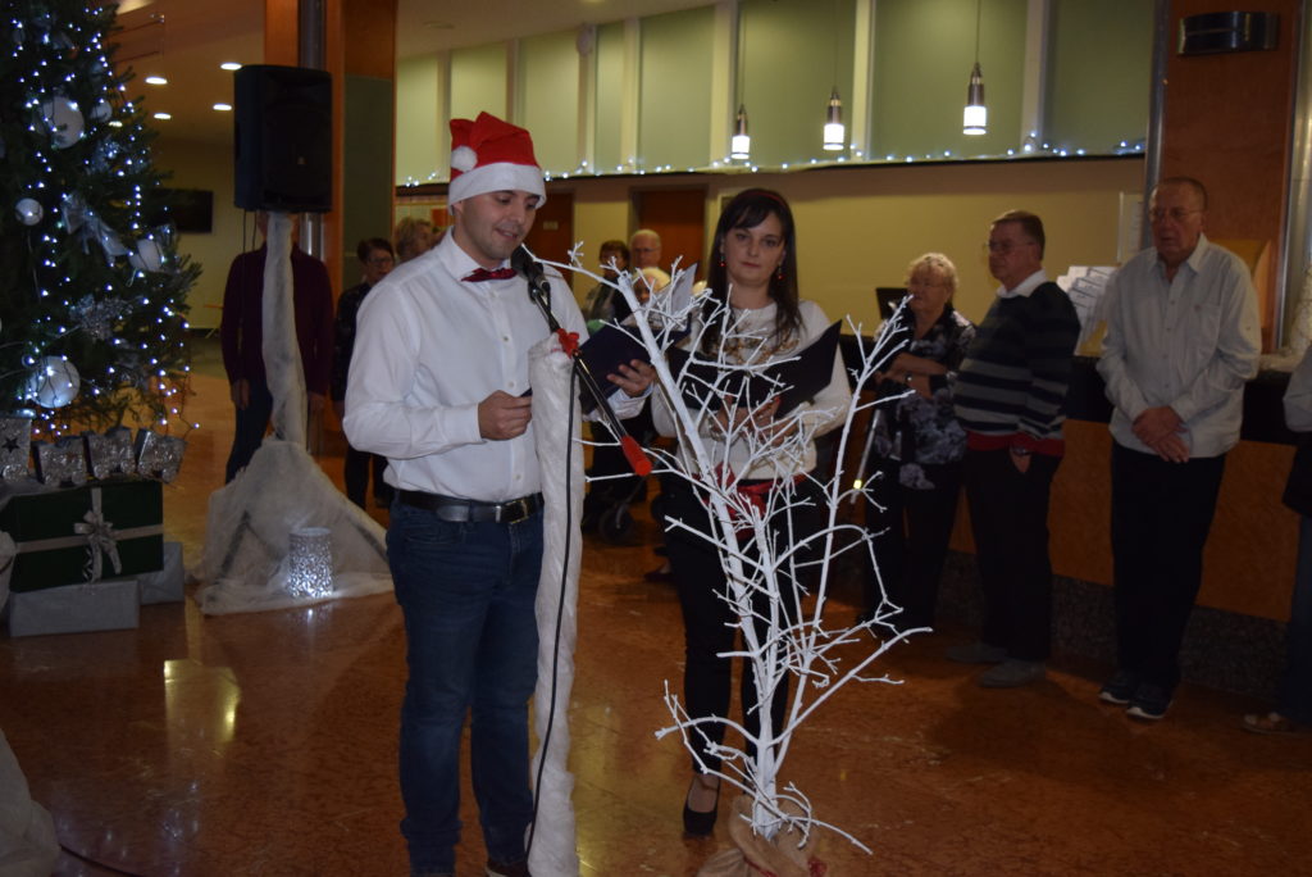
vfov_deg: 34.3
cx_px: 656
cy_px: 438
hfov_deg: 49.5
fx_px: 1422
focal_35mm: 39
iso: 1400
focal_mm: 26
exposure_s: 1/60
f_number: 4
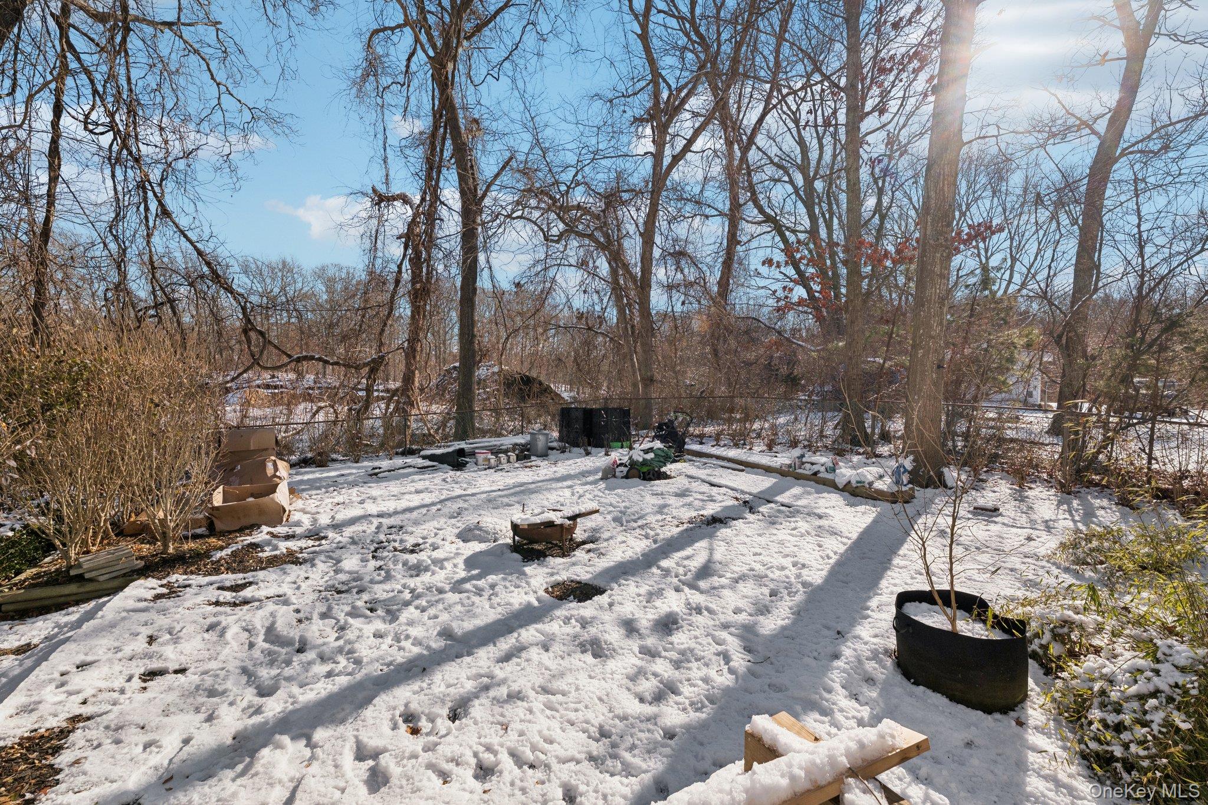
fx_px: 470
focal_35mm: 14
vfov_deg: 81.2
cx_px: 604
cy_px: 402
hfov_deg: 104.3
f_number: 7.1
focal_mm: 14
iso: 640
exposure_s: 1/2500
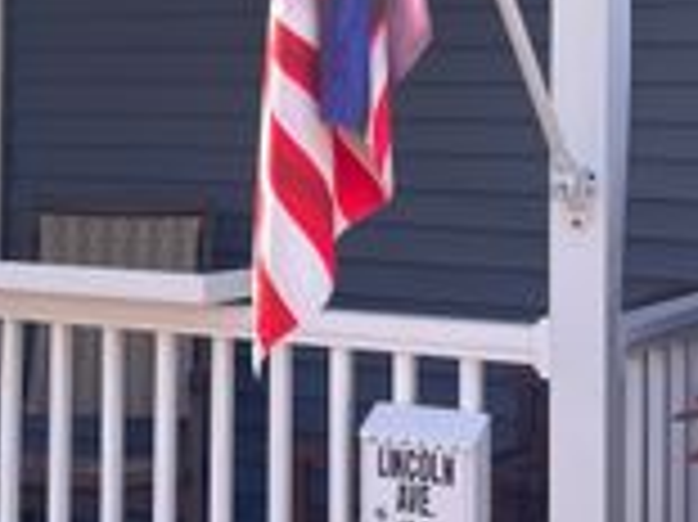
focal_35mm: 84
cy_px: 88
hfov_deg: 23.2
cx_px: 243
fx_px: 1692
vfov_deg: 17.4
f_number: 1.5
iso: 50
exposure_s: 1/1266
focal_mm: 5.7
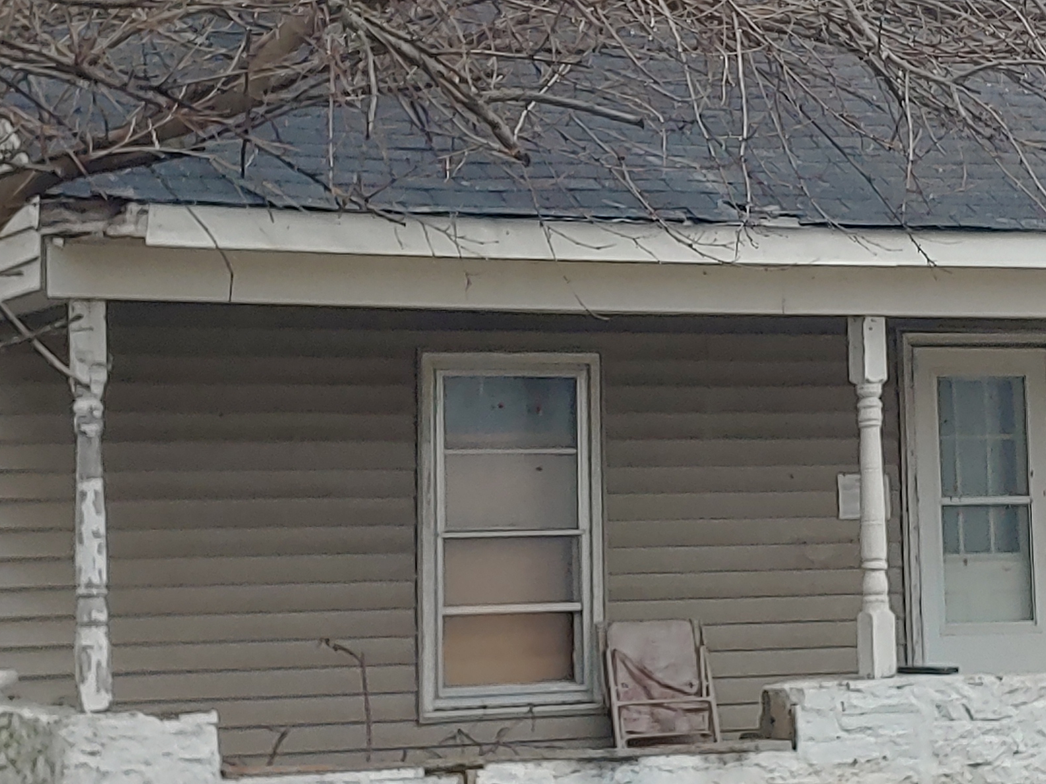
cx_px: 602
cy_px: 357
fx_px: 2840
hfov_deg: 20.9
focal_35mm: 94
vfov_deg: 15.7
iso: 50
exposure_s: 1/833
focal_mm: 4.23
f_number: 1.5
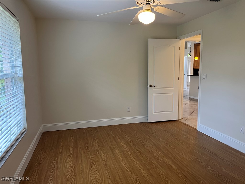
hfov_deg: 67.3
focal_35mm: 26
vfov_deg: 53.1
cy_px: 92
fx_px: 184
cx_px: 122
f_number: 1.6
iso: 100
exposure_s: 1/60
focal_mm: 5.1
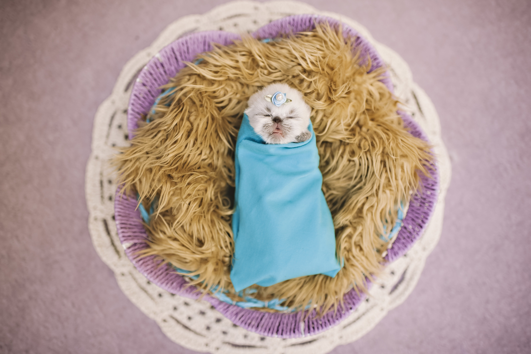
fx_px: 531
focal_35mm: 36
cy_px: 173
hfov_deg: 53.1
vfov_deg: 36.9
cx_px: 266
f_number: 2
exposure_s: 1/250
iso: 200
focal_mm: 35
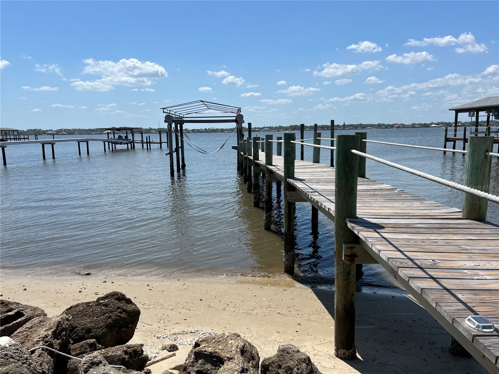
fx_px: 375
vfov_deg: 53.1
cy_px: 187
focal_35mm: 26
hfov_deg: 67.3
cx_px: 250
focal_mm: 5.7
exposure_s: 1/7463
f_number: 1.5
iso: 50
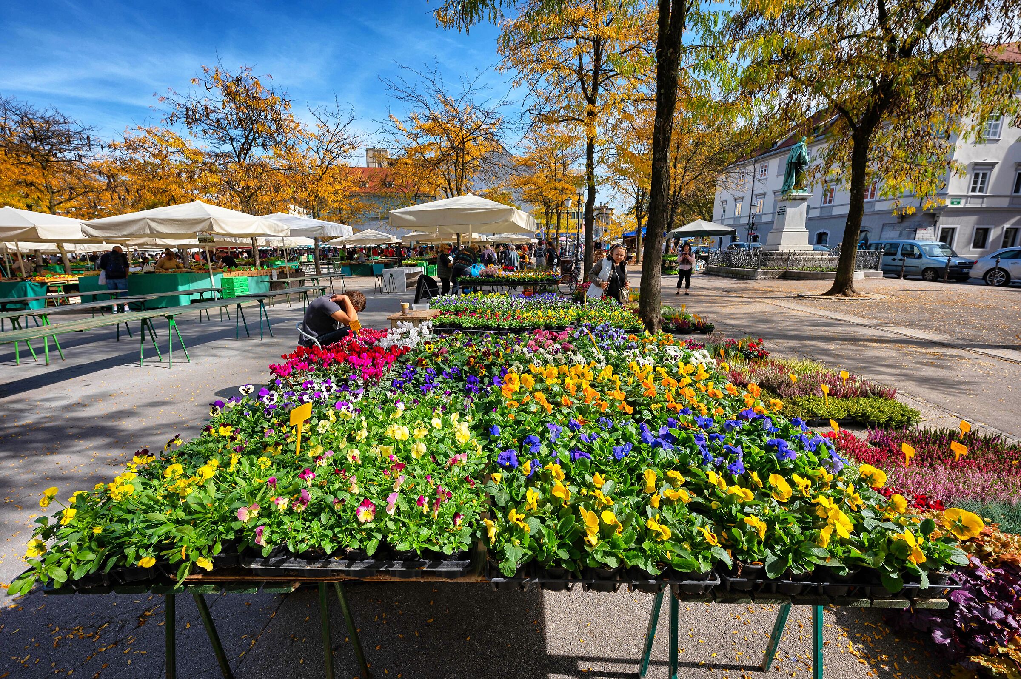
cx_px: 510
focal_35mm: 16
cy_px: 340
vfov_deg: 75.4
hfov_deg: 98.6
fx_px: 439
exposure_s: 1/250
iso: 100
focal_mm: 15.5
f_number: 9
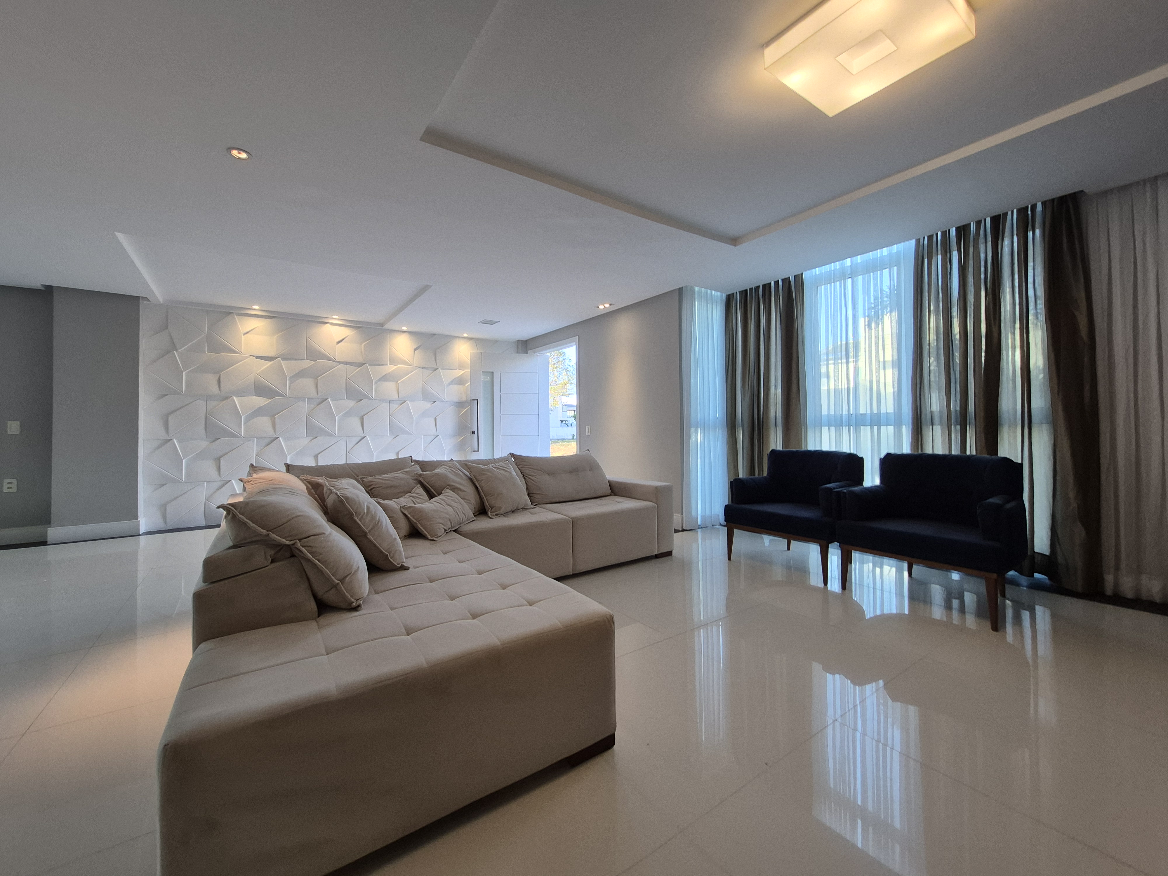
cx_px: 584
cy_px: 438
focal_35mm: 13
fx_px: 439
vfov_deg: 89.9
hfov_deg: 106.2
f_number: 2.2
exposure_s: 1/60
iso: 80
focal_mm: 1.74
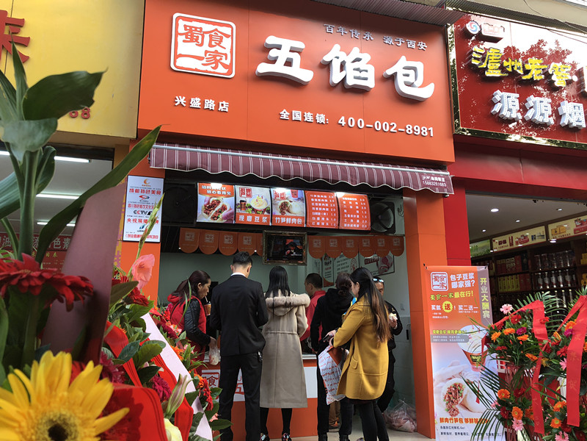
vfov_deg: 48.2
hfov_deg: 61.7
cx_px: 294
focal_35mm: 29
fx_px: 492
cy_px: 220
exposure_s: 1/100
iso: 32
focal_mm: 3.99
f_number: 1.8
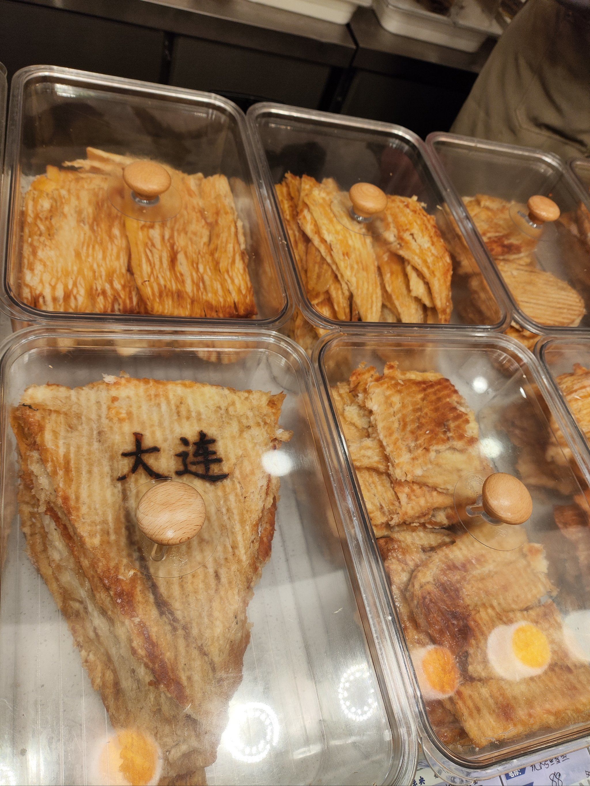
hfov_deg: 56.8
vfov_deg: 71.6
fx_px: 545
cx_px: 295
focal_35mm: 24
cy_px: 393
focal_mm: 4.68
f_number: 1.8
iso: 50
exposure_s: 1/556
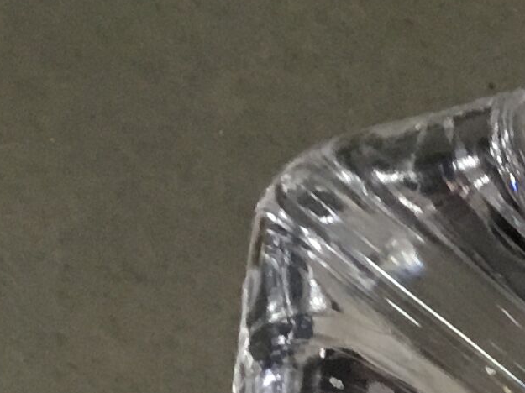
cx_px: 1131
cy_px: 735
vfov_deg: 8.7
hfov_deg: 10.9
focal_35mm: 162
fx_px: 2456
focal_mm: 3.3
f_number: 2.4
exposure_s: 1/33
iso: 160
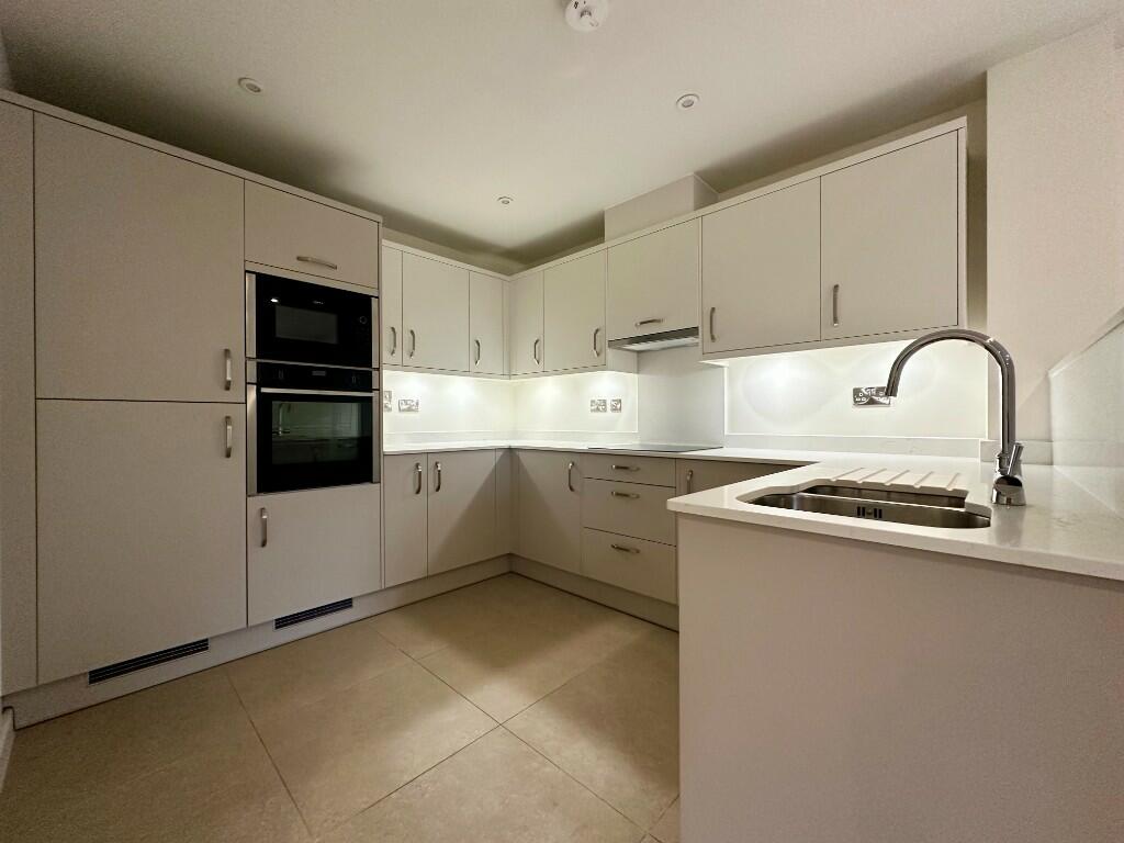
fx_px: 455
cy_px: 422
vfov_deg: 85.7
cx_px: 562
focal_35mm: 14
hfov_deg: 102.1
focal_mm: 2.22
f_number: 2.2
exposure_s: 1/100
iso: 200
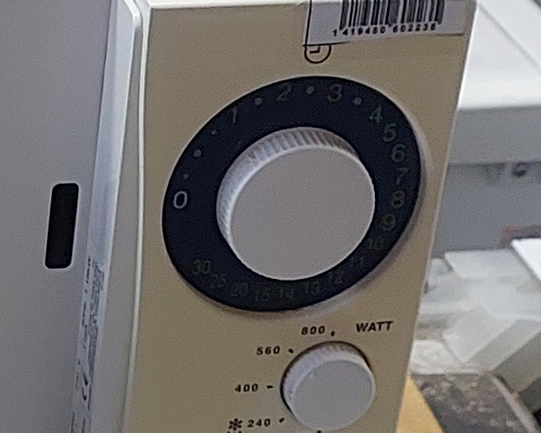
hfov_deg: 12.5
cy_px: 683
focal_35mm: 142
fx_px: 2274
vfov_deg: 10.4
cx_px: -401
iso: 250
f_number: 1.8
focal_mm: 5.06
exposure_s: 1/50
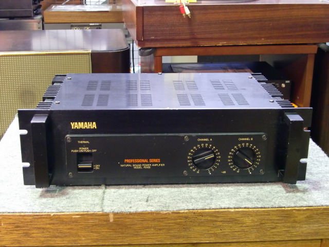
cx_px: 164
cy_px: 124
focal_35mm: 55
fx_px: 523
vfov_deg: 26.6
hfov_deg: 34.9
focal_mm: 9.8
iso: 400
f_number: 3.6
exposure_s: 1/10
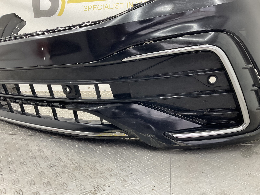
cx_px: 130
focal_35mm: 29
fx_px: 218
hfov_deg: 61.7
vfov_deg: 48.2
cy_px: 98
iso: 50
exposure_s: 1/50
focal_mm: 3
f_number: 1.8
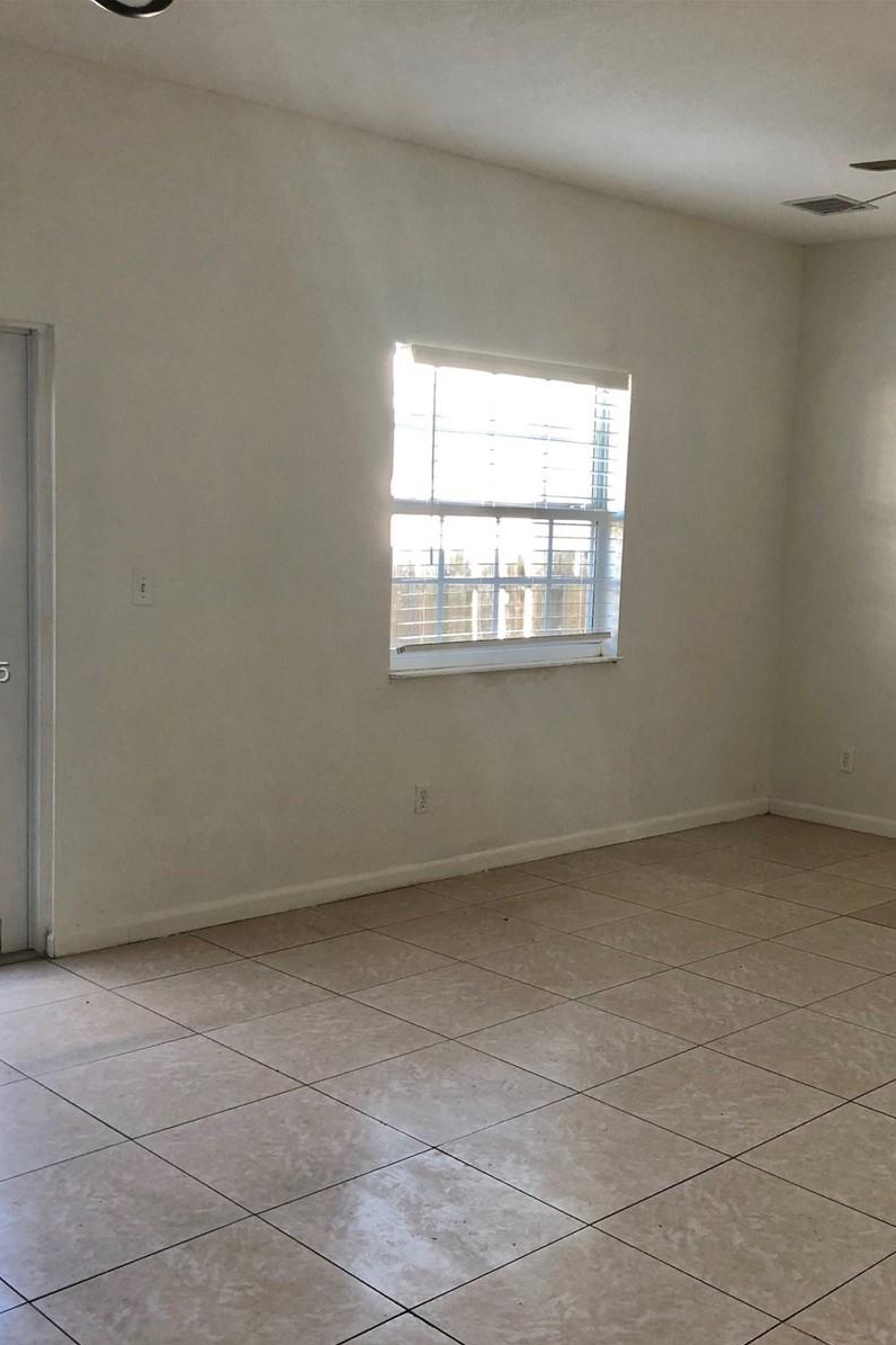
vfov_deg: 49.6
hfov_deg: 34.0
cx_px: 559
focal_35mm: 39
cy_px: 674
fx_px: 1457
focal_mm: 4
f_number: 1.8
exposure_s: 1/40
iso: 25
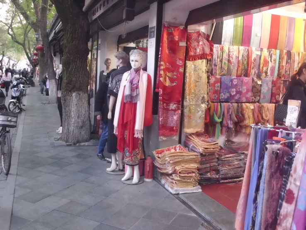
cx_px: 153
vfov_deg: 39.7
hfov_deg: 51.3
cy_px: 115
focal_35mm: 36
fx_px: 318
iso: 400
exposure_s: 1/30
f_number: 2.9
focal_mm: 6.3
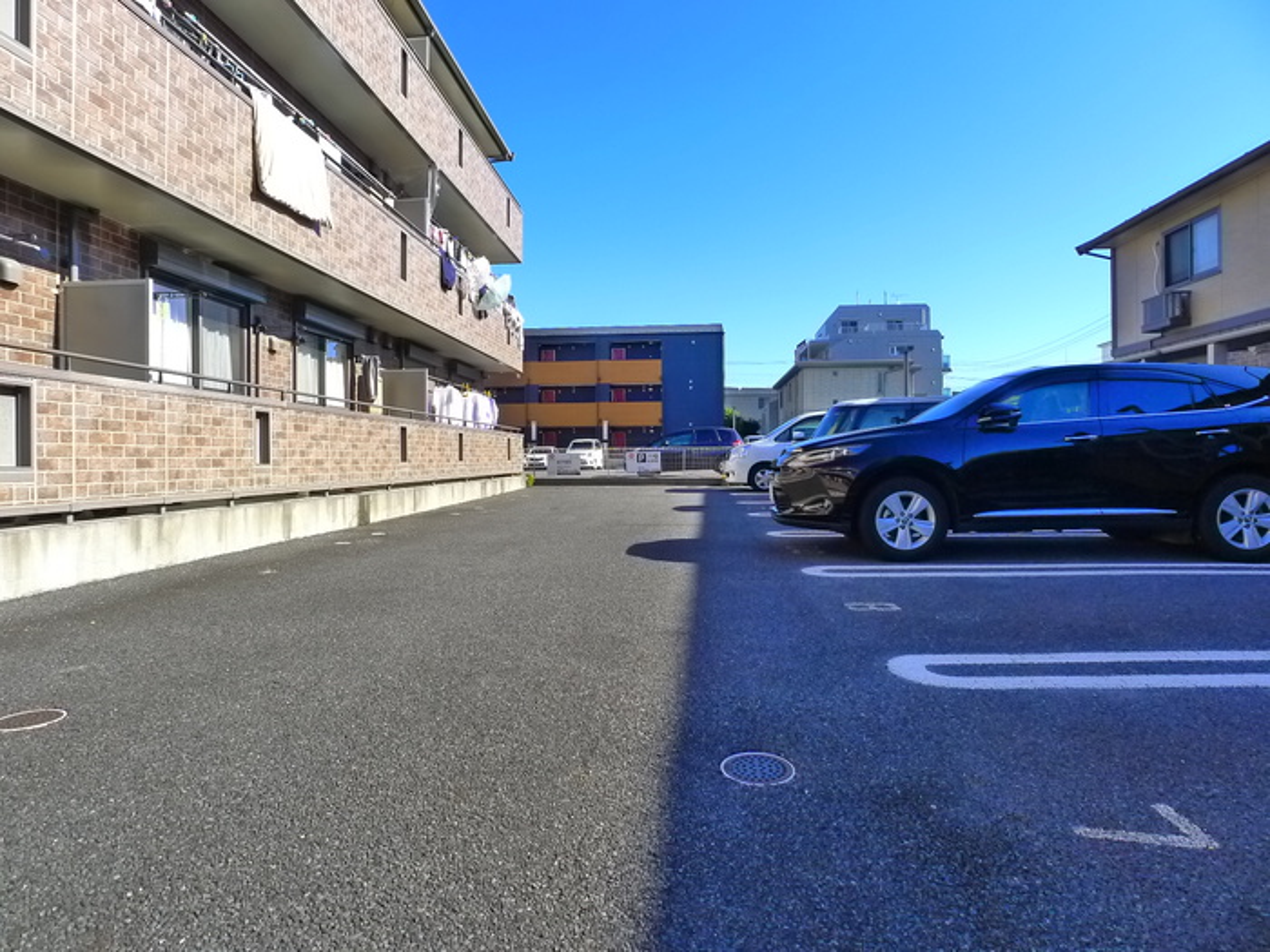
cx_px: 635
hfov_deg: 71.6
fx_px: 881
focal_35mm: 24
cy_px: 476
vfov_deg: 56.8
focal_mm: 5.1
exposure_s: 1/500
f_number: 3.5
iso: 400
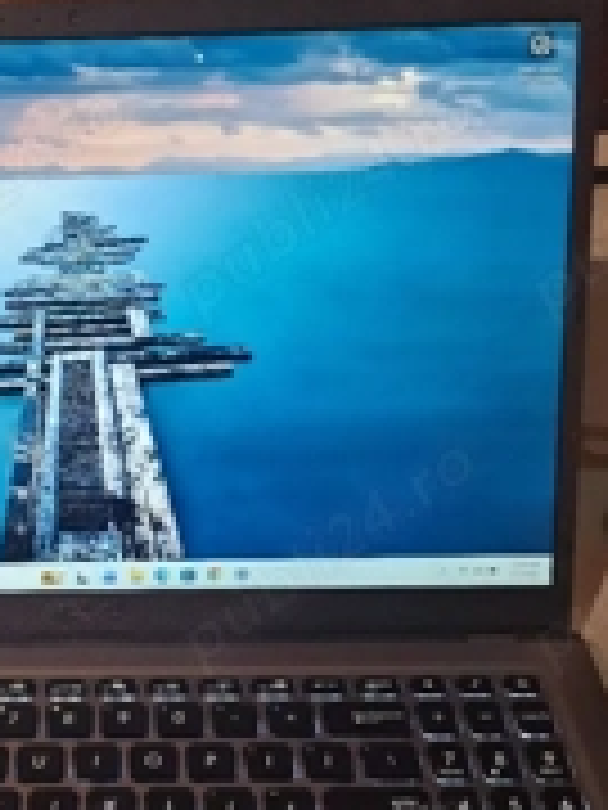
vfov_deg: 36.6
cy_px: 608
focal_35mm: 51
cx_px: 68
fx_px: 1194
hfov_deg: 27.6
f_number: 1.8
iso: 320
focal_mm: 6.4
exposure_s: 1/100
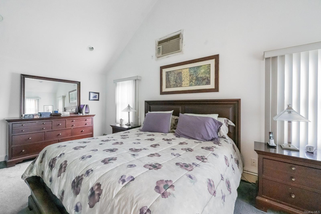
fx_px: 125
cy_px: 107
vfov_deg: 81.2
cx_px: 160
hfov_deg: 104.3
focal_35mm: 14
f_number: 8
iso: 12800
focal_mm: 14
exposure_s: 1/125
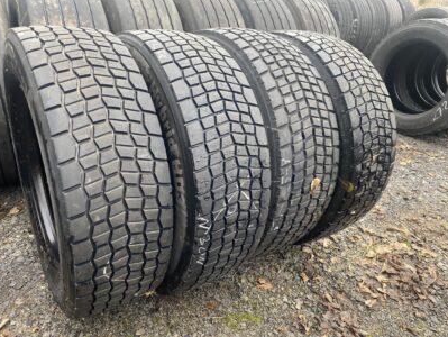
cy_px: 175
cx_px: 210
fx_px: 363
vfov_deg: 49.8
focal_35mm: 28
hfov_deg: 63.3
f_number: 1.8
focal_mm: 4.25
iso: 125
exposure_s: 1/121
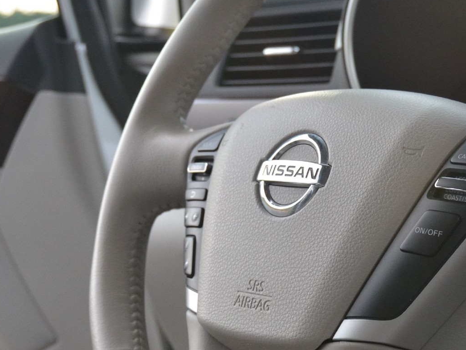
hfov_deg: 19.8
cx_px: 394
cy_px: 217
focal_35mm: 98
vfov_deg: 15.1
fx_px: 1319
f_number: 4
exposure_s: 1/640
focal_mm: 28
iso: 800
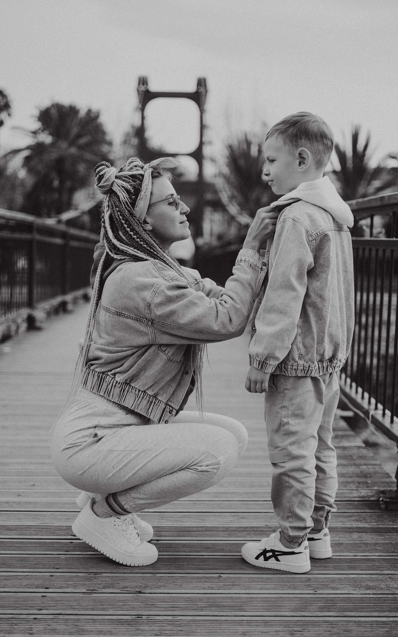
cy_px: 319
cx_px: 199
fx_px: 885
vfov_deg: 39.6
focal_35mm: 51
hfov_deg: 25.3
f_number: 1.4
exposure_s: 1/2500
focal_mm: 33
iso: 250
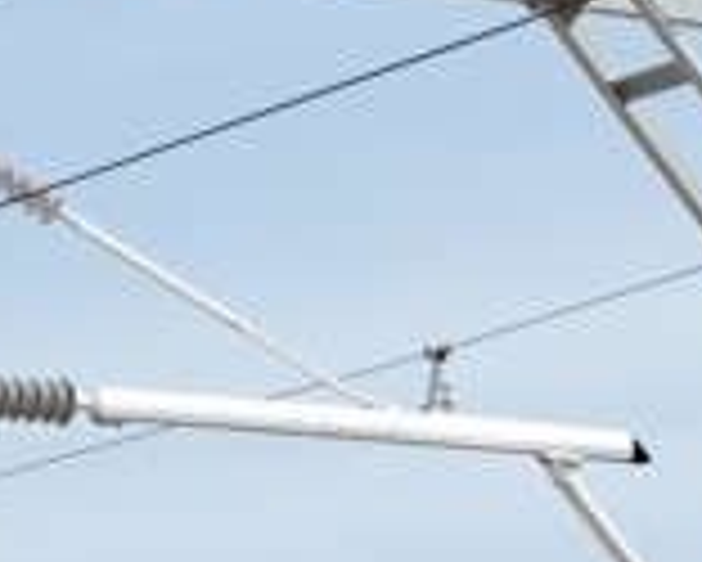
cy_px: 1569
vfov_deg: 3.9
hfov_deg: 5.0
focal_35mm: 385
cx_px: 194
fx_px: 8004
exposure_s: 1/320
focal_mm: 50
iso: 125
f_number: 9
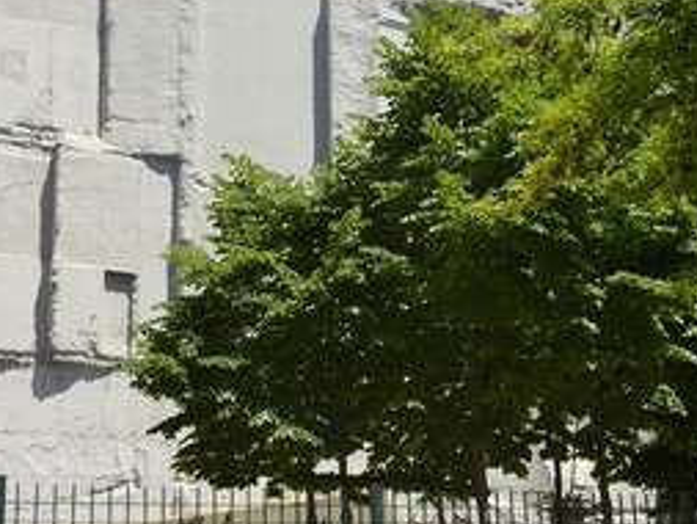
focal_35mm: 56
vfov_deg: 26.0
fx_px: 1128
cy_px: 350
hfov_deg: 33.9
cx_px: 214
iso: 200
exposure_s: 1/640
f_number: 7.1
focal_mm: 35
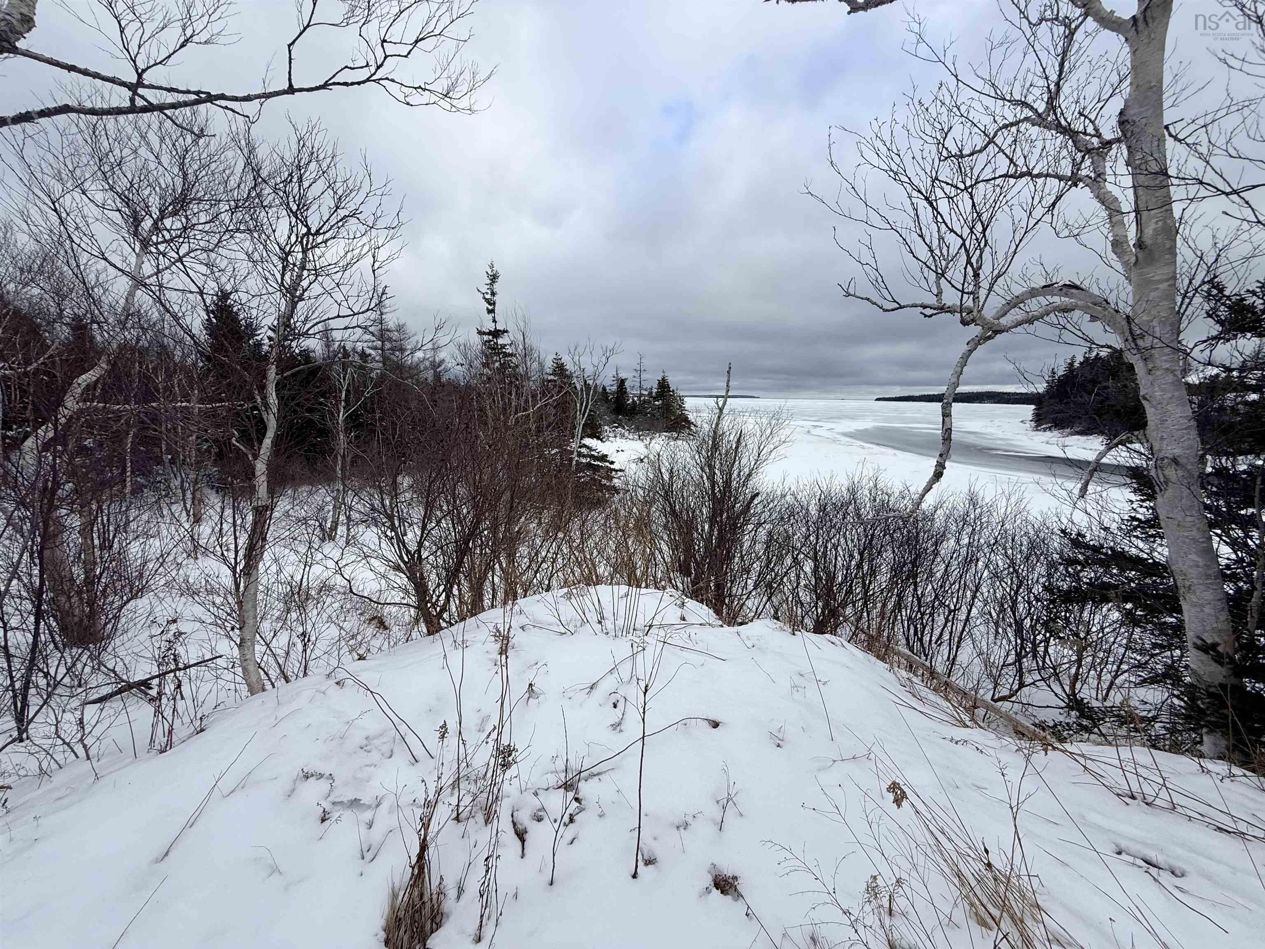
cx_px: 632
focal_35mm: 14
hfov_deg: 102.1
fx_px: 512
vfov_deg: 85.7
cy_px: 474
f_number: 2.2
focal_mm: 2.22
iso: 50
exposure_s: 1/1211
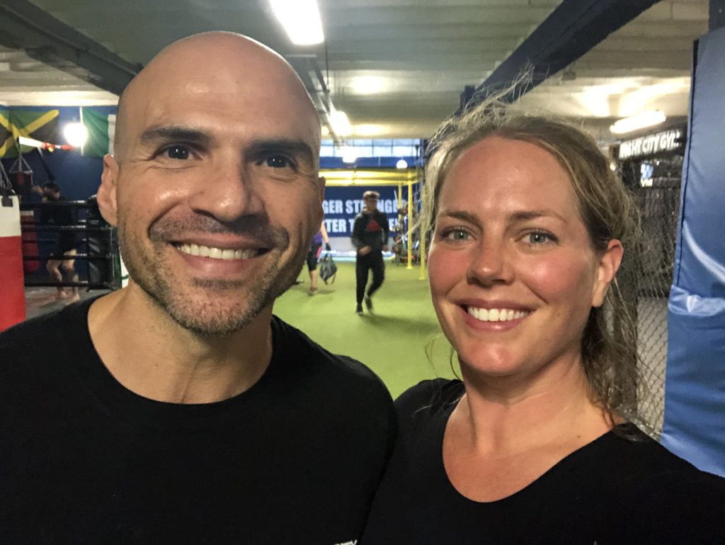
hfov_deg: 56.8
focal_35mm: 32
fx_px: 671
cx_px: 362
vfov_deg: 44.2
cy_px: 272
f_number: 2.2
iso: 500
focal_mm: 2.87
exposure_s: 1/25
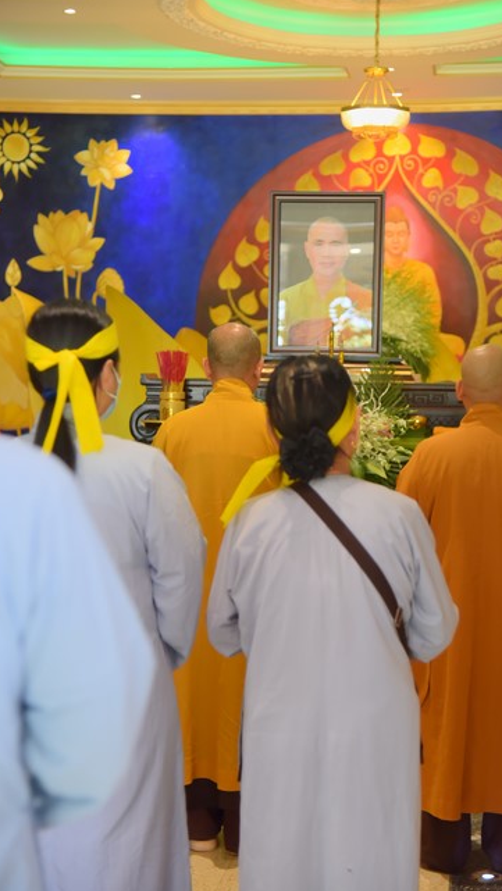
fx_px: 1631
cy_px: 448
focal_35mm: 69
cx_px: 275
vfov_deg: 30.6
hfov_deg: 17.5
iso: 1000
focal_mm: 65
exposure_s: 1/80
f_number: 4
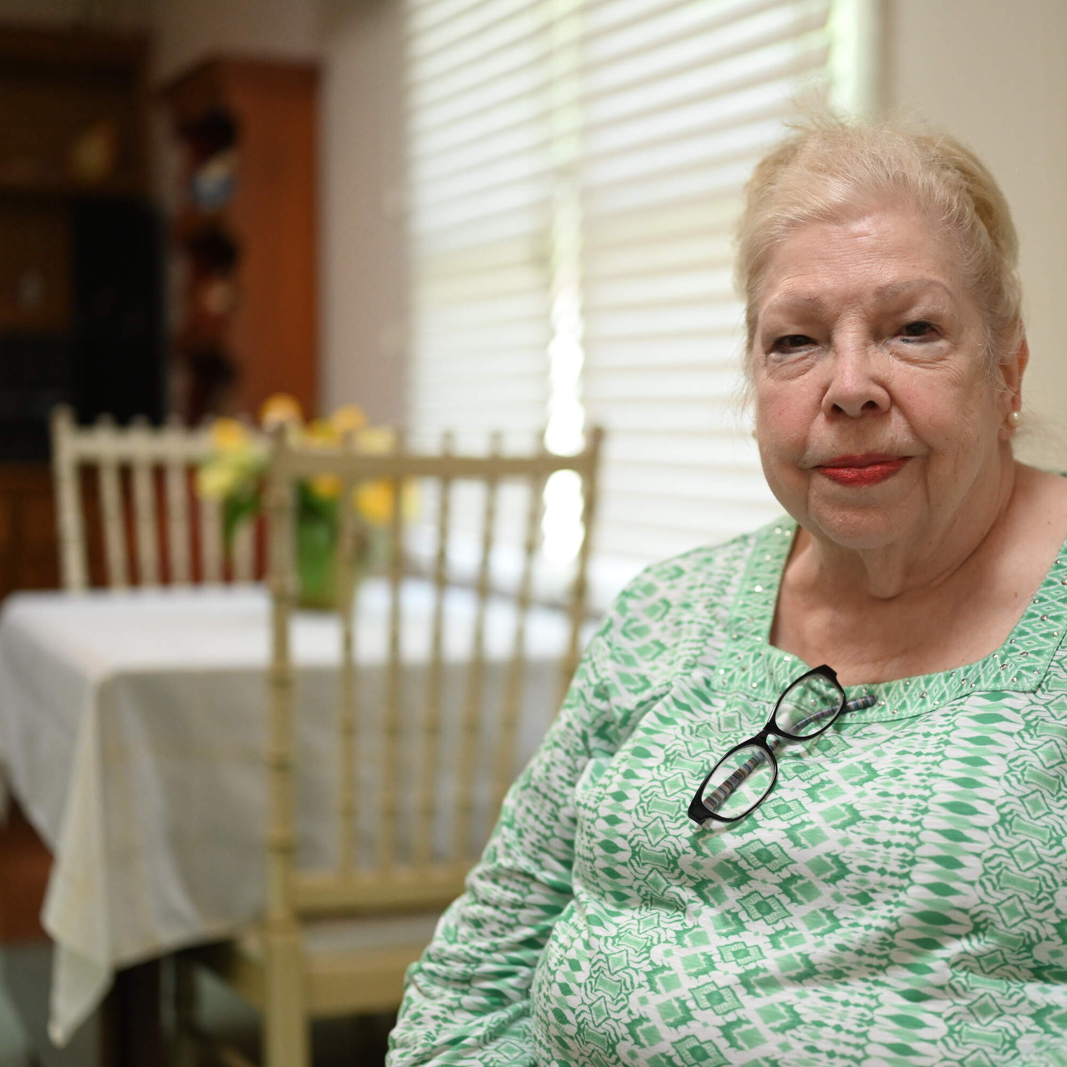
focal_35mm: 64
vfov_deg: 26.9
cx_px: 750
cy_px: 535
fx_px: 2232
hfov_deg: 26.7
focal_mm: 50
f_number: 1.8
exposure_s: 1/1250
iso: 1250
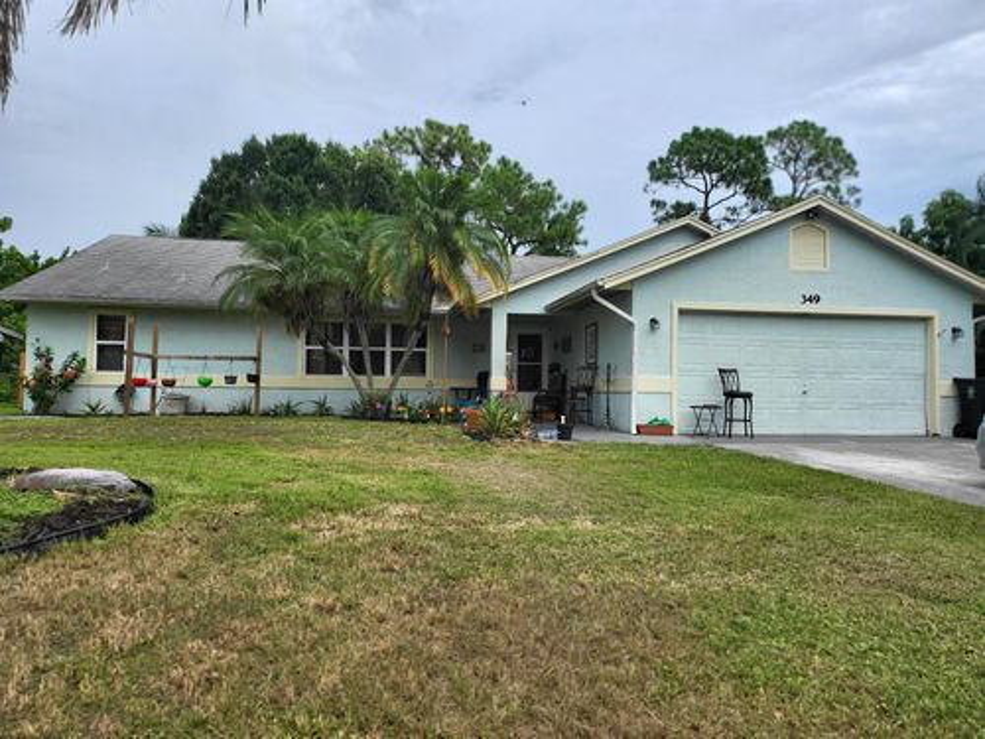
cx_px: 492
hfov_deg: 71.6
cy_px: 370
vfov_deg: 56.8
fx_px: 683
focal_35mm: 24
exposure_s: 1/994
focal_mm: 5
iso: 40
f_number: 1.8
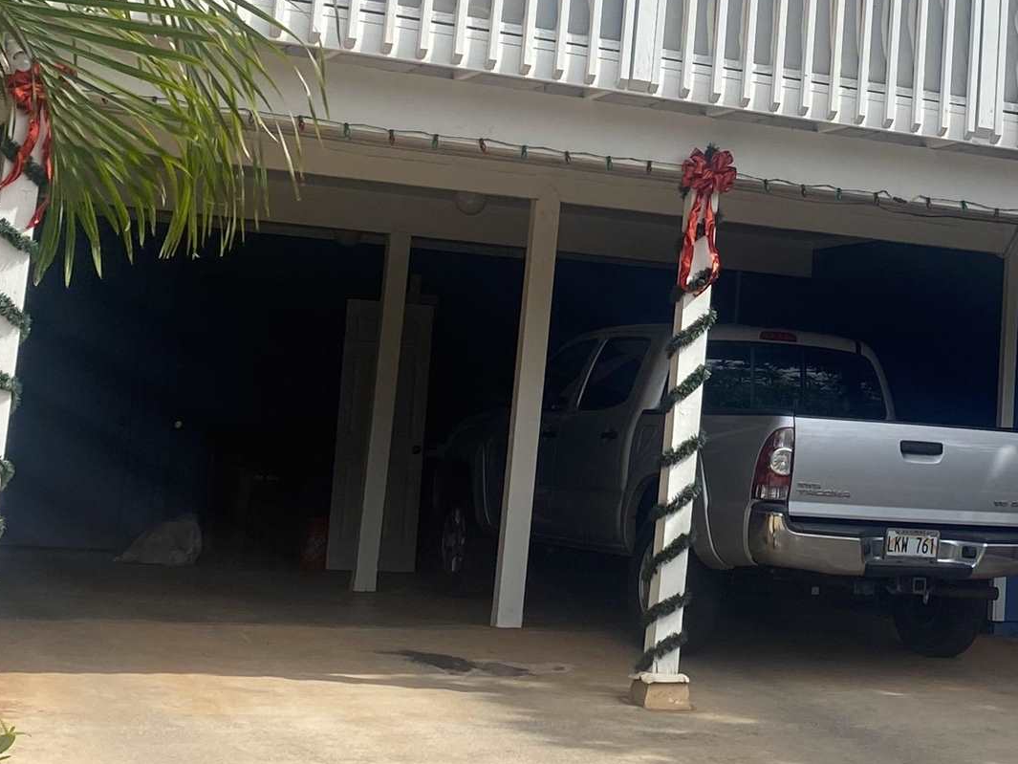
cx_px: 926
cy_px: 110
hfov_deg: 25.2
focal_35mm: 75
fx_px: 2206
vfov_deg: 19.4
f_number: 1.8
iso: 32
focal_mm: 4.25
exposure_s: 1/1754
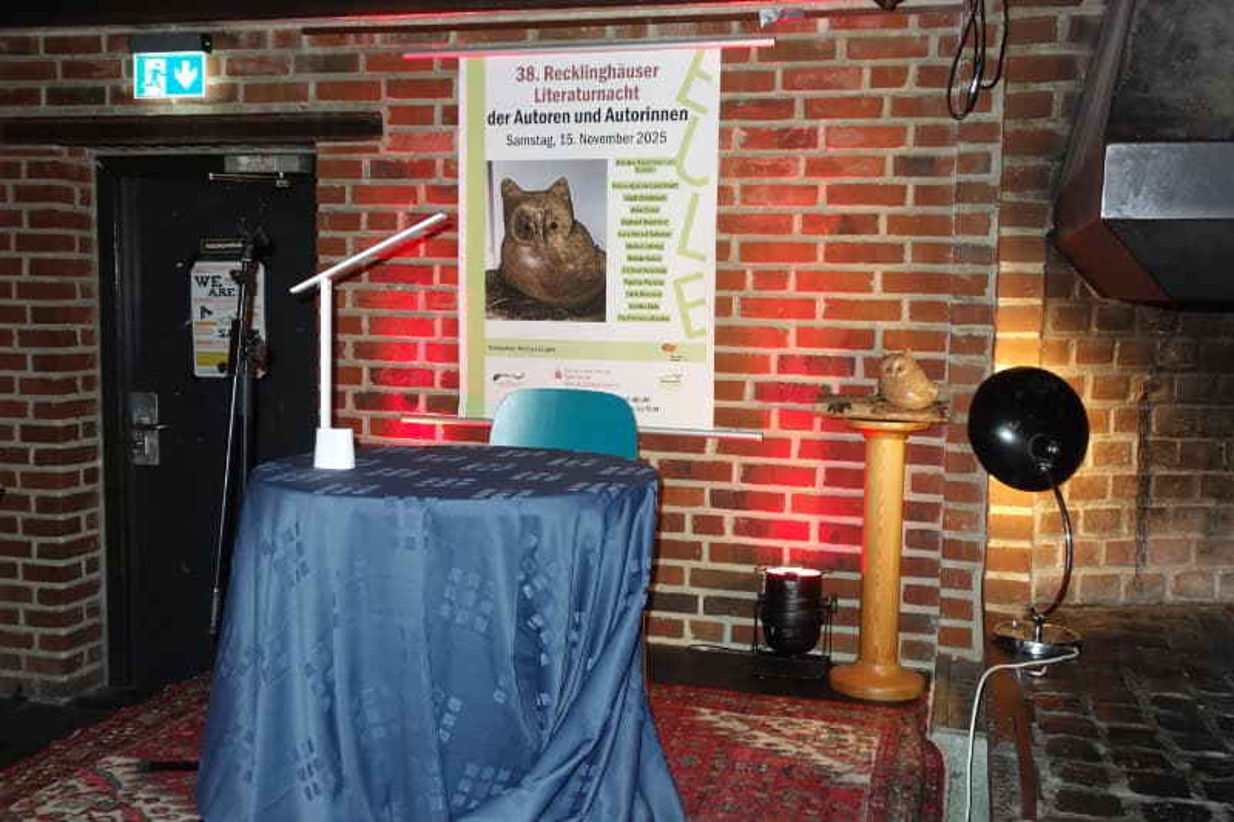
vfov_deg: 35.9
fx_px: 1268
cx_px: 617
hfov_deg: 51.9
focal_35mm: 37
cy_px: 411
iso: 640
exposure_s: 1/40
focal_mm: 13.9
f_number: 2.8
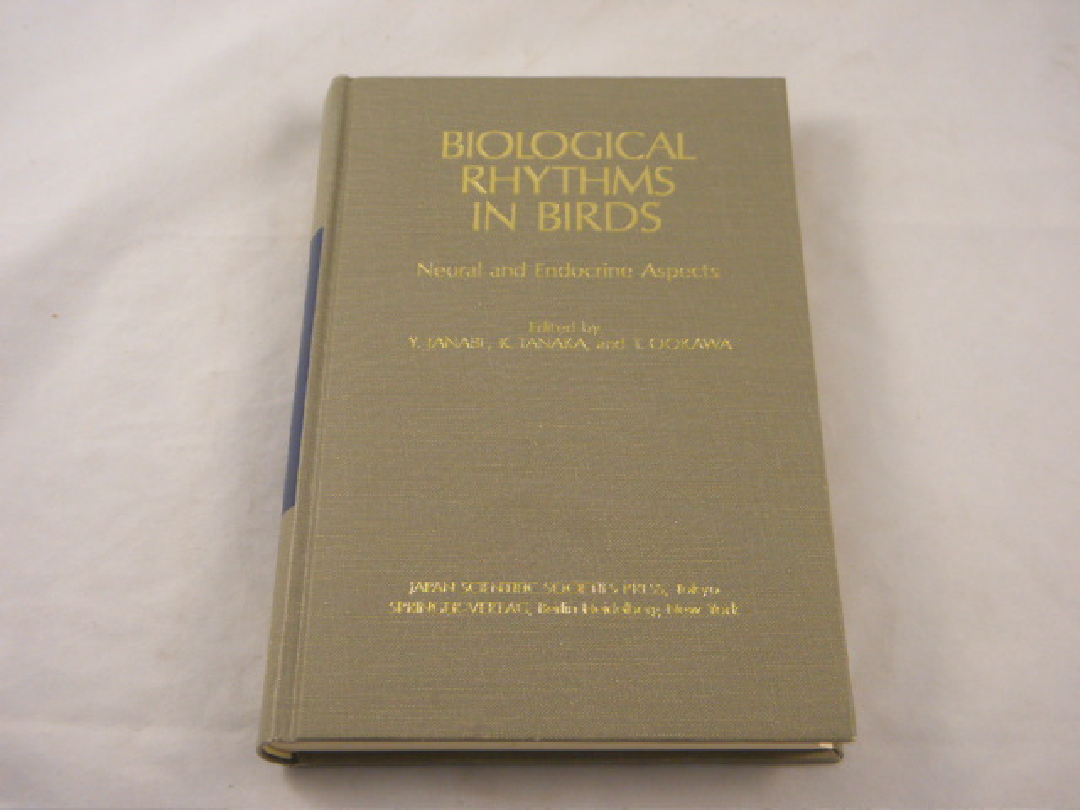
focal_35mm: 44
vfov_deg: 32.9
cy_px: 405
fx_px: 1373
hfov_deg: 42.9
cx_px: 540
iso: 100
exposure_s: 1/40
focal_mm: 7.9
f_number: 3.9
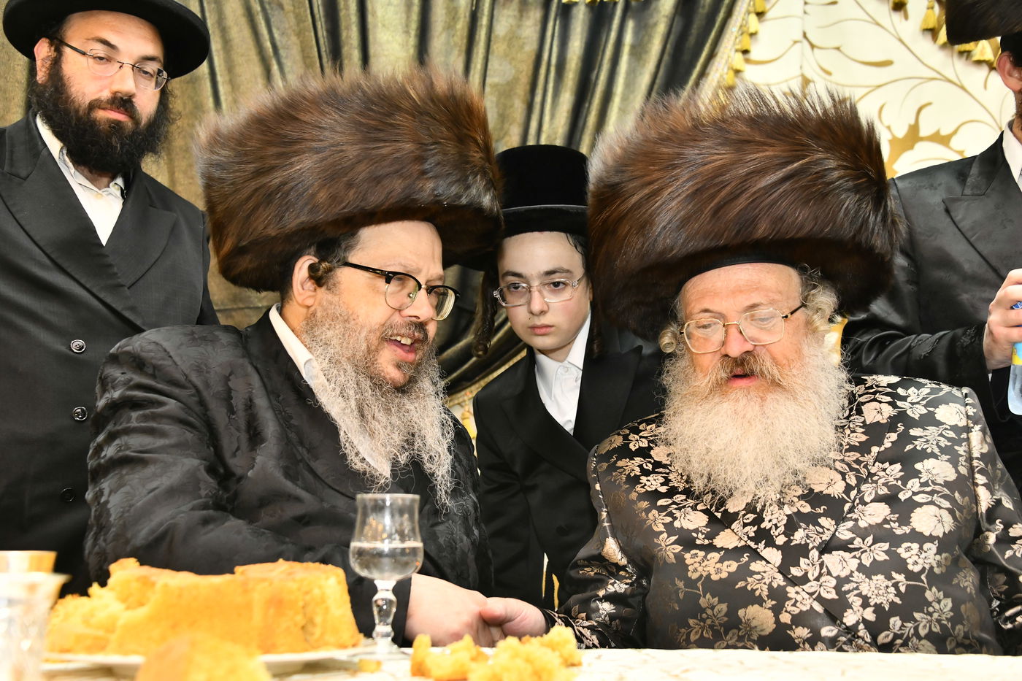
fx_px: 1476
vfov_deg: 26.0
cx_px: 511
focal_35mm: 52
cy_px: 340
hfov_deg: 38.2
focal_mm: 52
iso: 1600
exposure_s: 1/125
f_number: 5.6
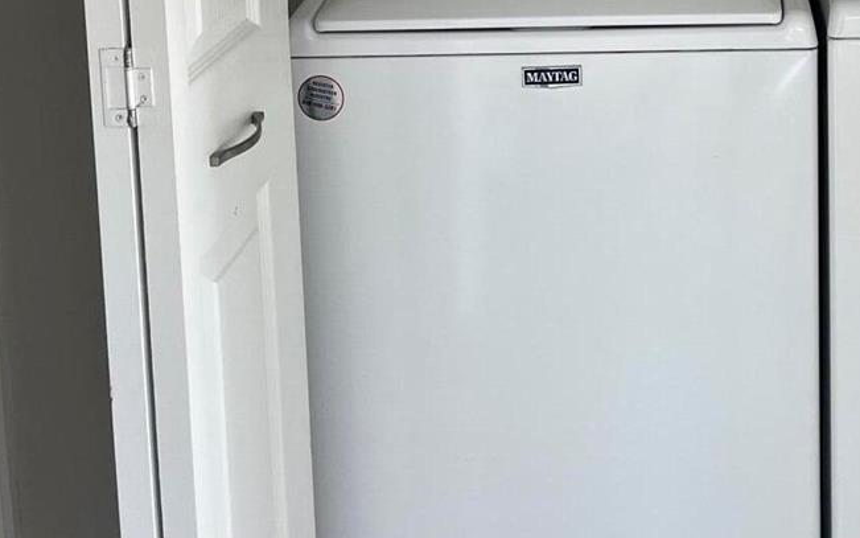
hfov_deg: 30.6
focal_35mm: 65
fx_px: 1524
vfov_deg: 18.3
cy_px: -213
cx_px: 711
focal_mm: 5.1
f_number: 1.6
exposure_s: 1/121
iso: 80
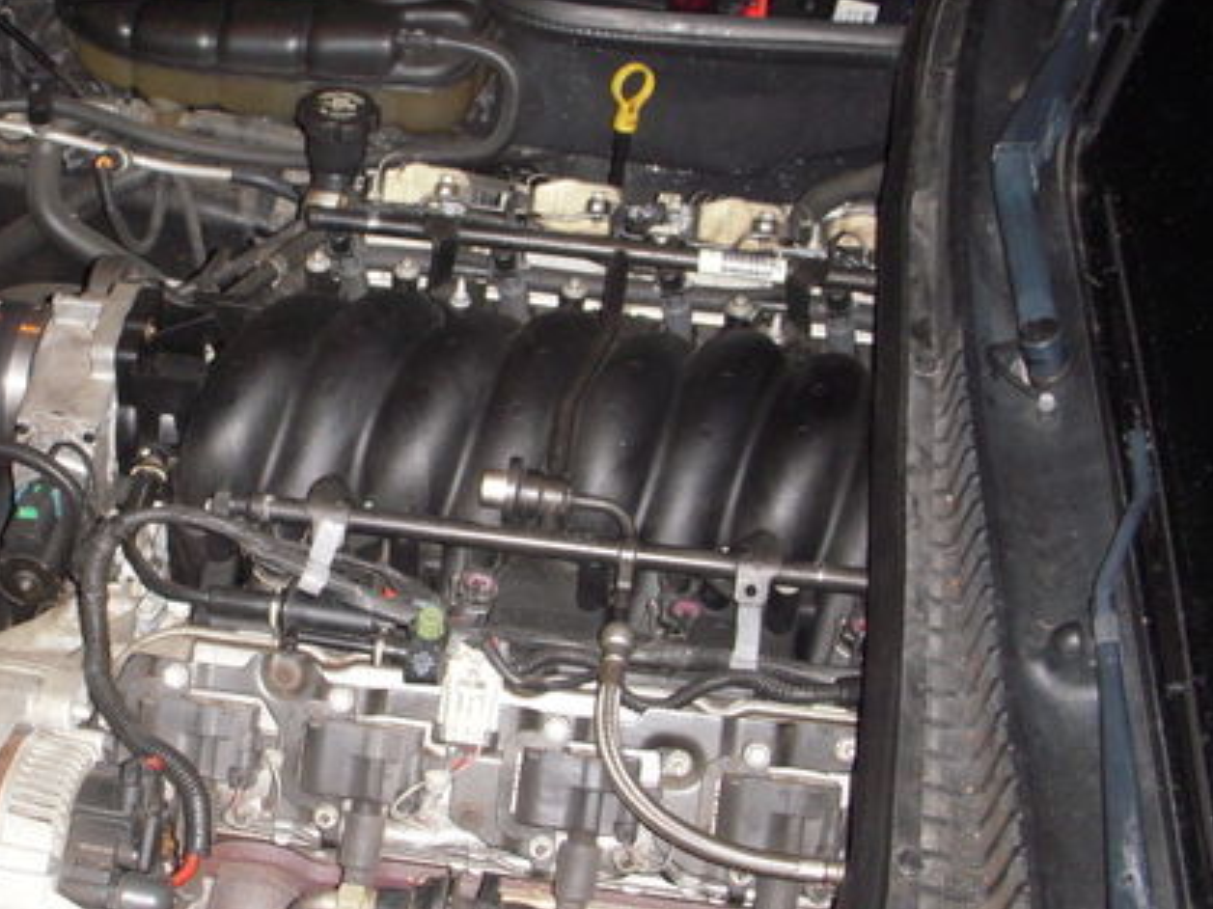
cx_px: 313
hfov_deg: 32.6
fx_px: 2032
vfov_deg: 25.2
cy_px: 423
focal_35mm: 58
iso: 400
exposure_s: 1/125
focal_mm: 6.3
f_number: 3.3
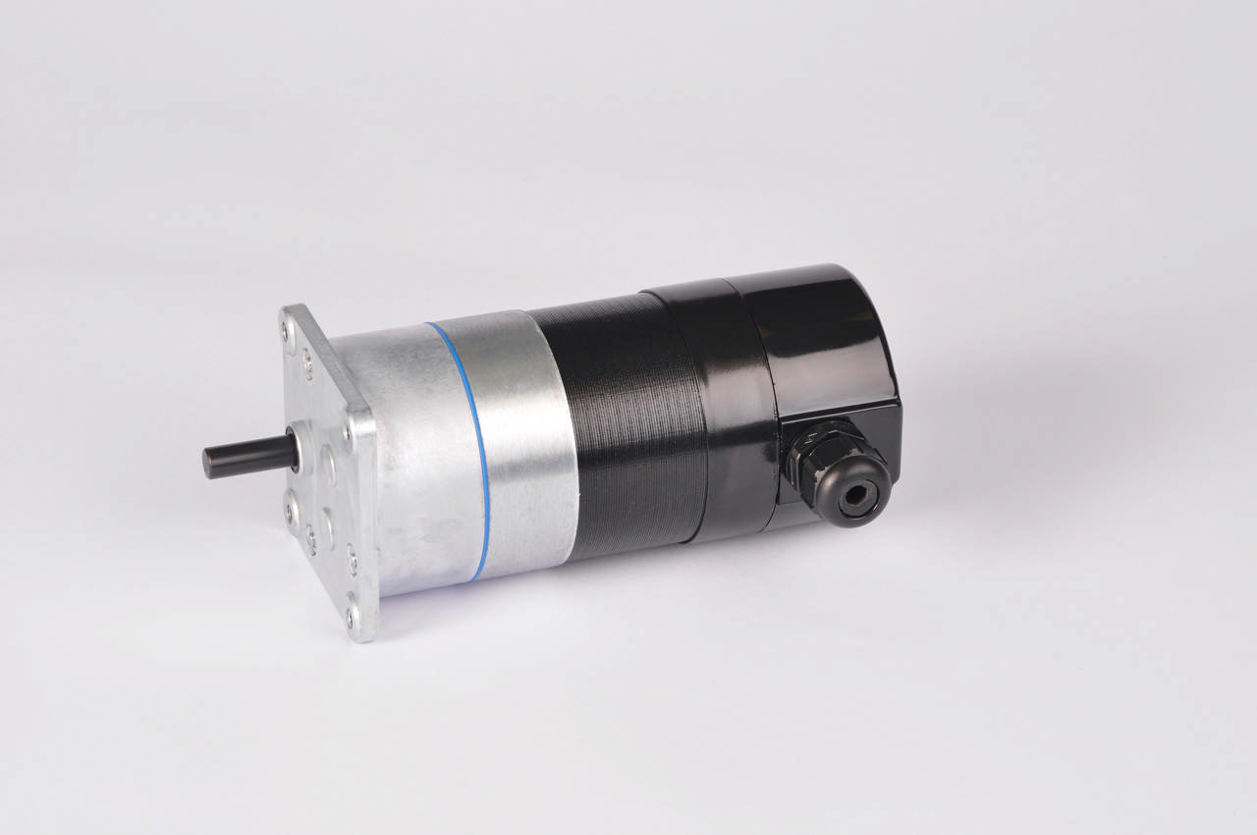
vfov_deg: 11.7
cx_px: 628
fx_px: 4080
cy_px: 418
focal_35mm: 117
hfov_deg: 17.5
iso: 200
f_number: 20
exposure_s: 1/125
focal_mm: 78
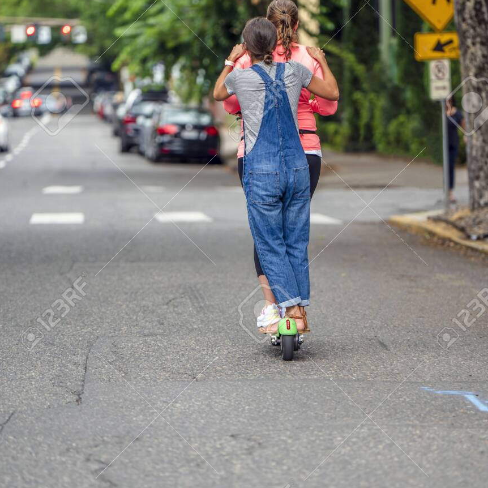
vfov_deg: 10.1
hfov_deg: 10.1
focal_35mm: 173
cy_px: 206
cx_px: 244
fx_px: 2759
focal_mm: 135
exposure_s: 1/200
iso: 100
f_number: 2.8
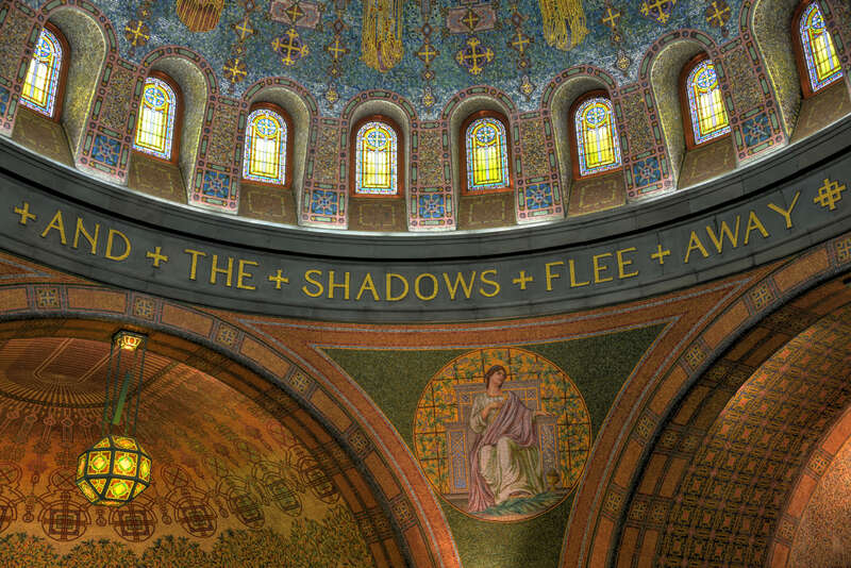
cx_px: 426
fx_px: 946
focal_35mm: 40
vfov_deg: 33.4
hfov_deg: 48.4
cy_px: 284
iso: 100
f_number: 4
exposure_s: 1/2.5
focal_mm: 40
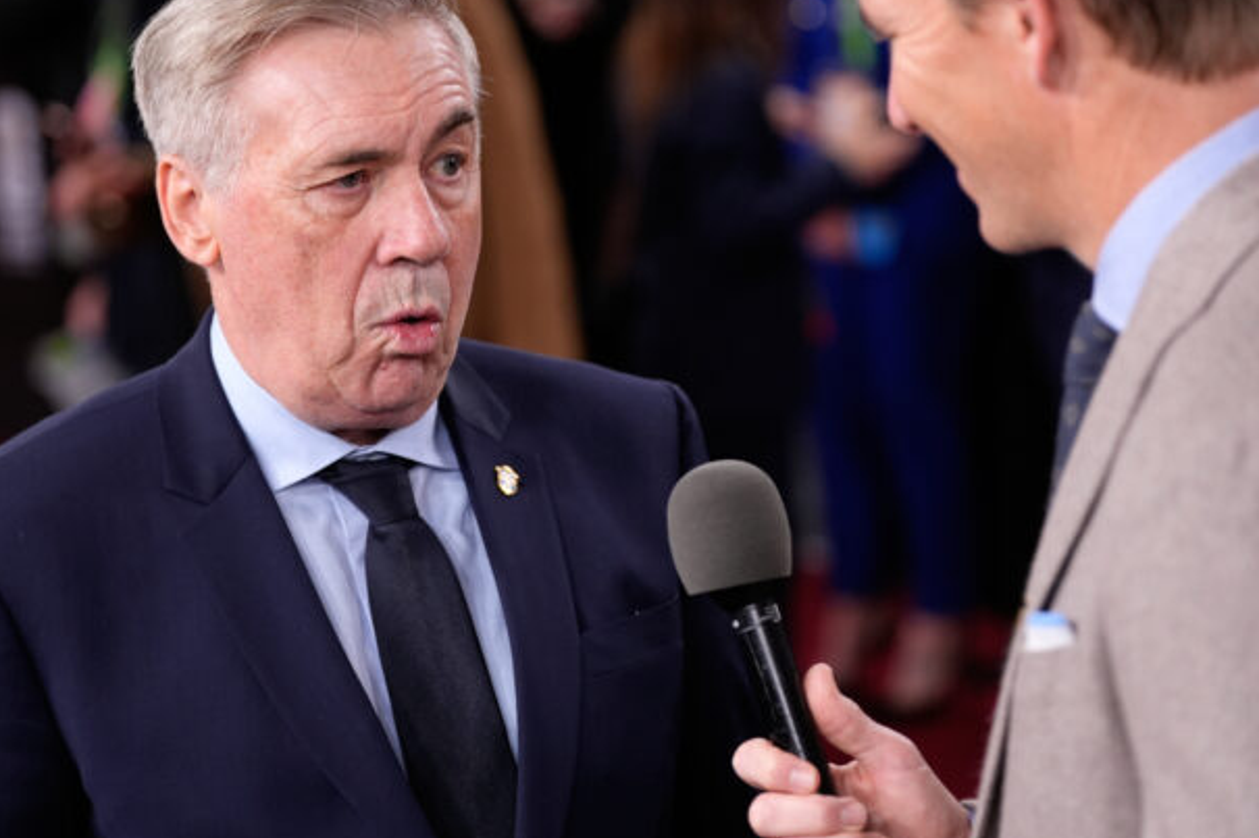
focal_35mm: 127
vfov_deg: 10.8
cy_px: 370
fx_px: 4440
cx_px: 626
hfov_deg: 16.1
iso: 1000
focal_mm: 100
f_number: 2.8
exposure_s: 1/500
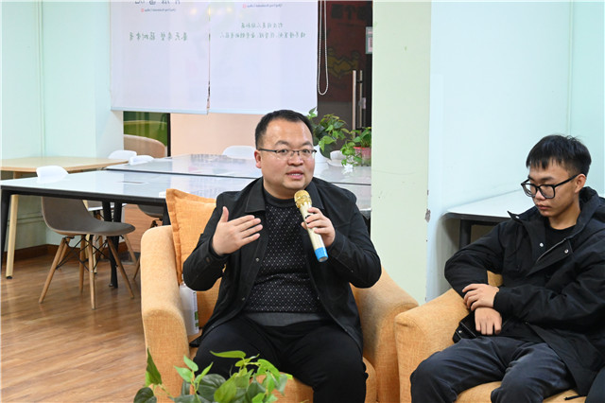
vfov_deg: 19.7
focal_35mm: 69
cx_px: 302
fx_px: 1159
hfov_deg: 29.3
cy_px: 202
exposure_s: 1/60
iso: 5000
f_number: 6
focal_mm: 46
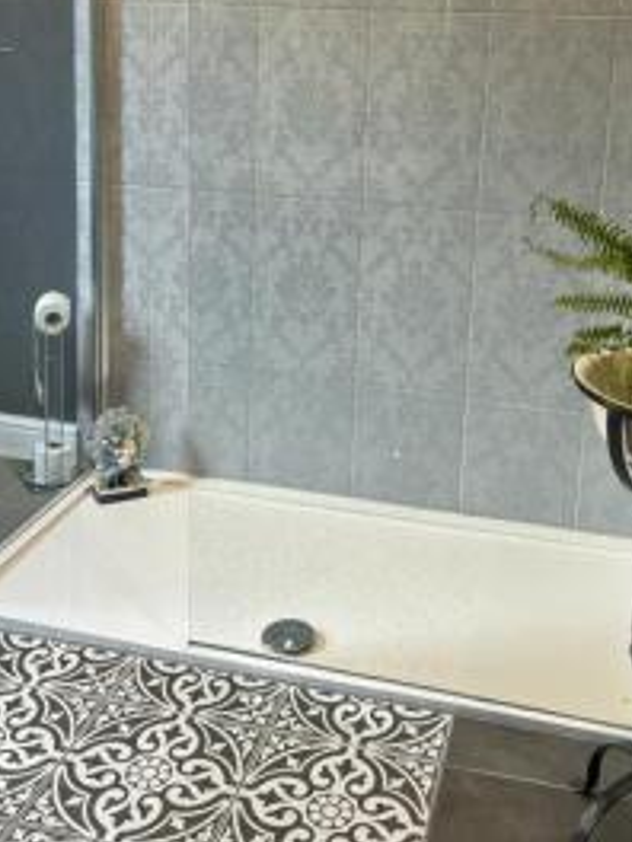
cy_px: 218
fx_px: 1047
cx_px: 313
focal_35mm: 43
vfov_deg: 42.6
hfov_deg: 33.6
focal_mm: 5.96
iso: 125
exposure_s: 1/100
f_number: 1.6
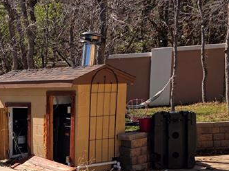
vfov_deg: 20.1
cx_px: -41
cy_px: 168
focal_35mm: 71
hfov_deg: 24.9
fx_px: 470
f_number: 1.7
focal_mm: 6.3
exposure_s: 1/4539
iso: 80
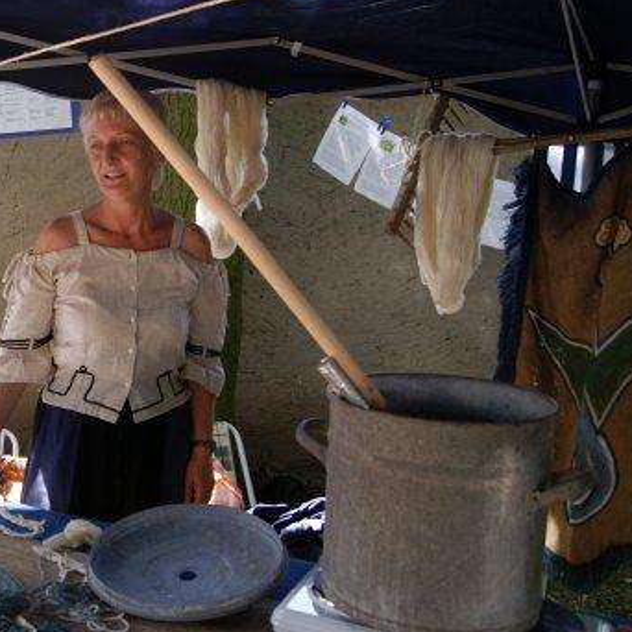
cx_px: 83
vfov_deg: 39.0
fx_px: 888
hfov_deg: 37.1
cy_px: 259
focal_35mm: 43
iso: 100
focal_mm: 18
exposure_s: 1/50
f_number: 5
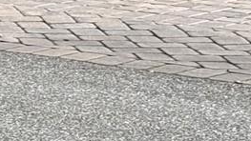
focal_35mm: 318
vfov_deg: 3.8
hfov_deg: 6.3
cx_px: -491
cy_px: -151
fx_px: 2117
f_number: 1.78
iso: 80
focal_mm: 6.76
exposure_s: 1/3891
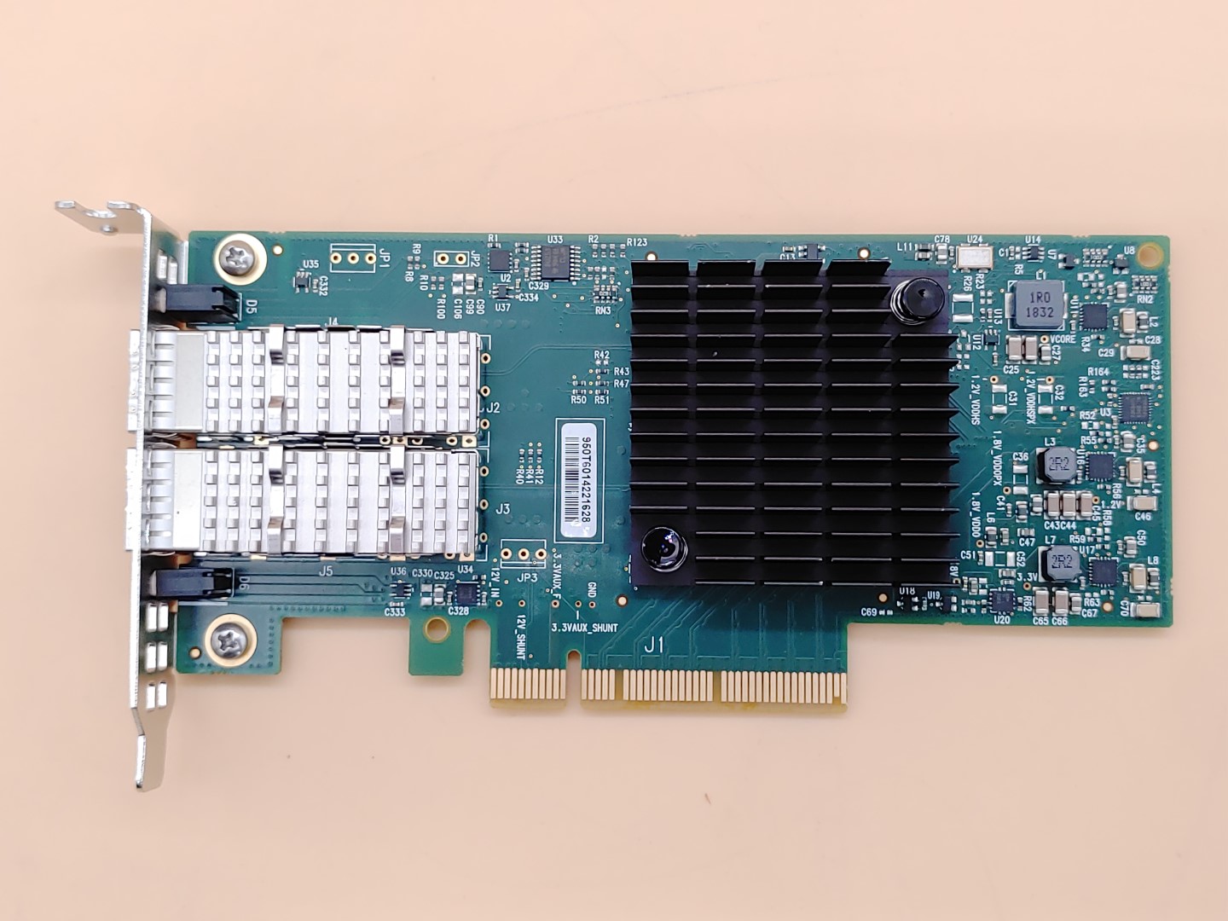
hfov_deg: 41.2
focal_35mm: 46
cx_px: 614
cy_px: 460
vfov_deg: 31.5
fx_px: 1632
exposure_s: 1/62
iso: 50
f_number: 1.8
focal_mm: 4.36
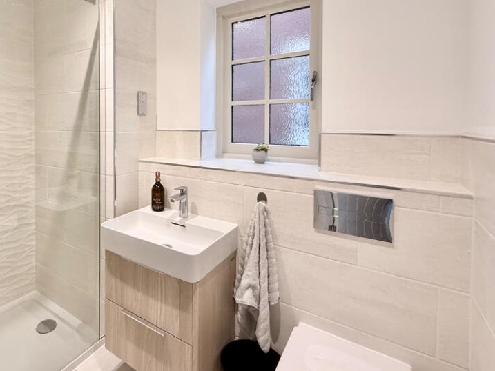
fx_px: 286
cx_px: 151
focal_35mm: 20
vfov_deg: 64.5
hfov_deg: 78.0
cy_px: 128
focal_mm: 2.22
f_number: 2.2
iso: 200
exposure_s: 1/100
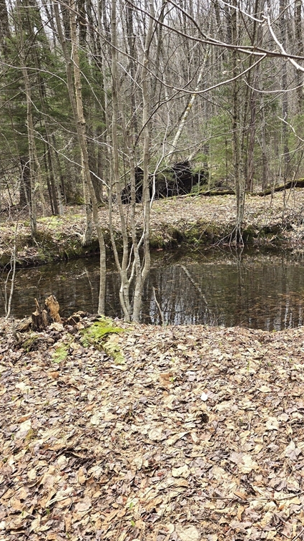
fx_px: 487
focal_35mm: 34
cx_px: 247
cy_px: 269
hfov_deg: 33.6
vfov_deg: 58.0
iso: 12
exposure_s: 1/180
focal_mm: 6.3
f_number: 1.7
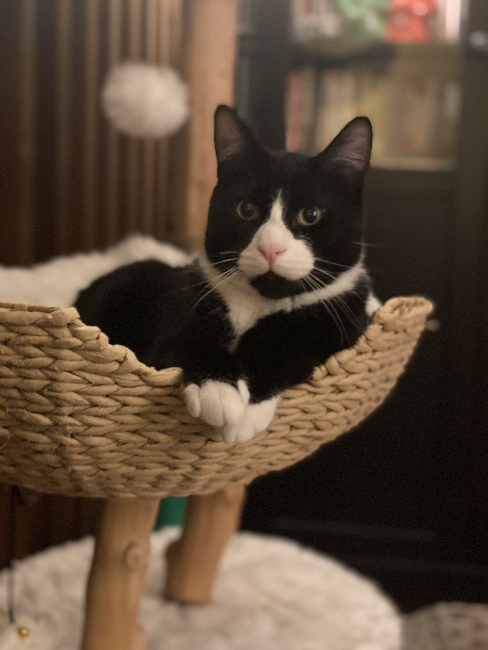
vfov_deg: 36.8
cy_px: 325
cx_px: 244
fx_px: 977
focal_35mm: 52
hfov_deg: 28.0
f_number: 2
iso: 640
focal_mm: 6
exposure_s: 1/15
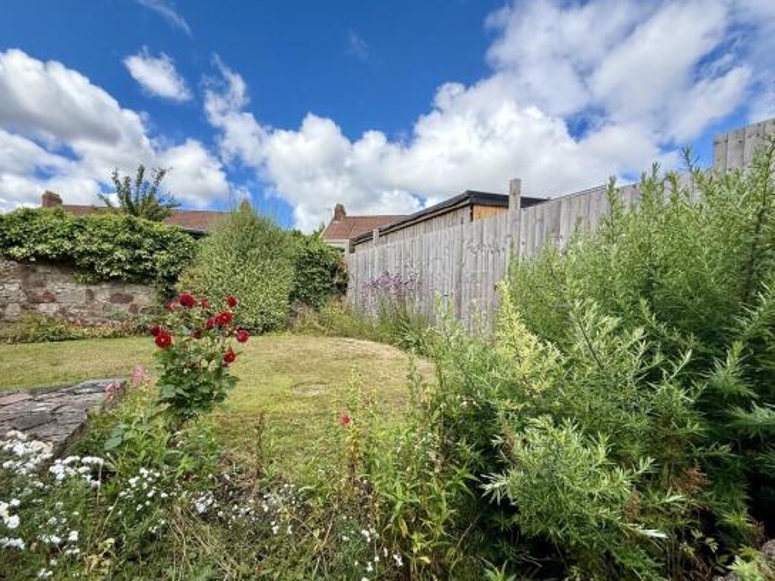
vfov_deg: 81.7
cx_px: 371
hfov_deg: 98.1
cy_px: 307
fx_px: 336
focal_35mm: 15
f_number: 2.2
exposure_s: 1/820
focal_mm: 2.22
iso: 64
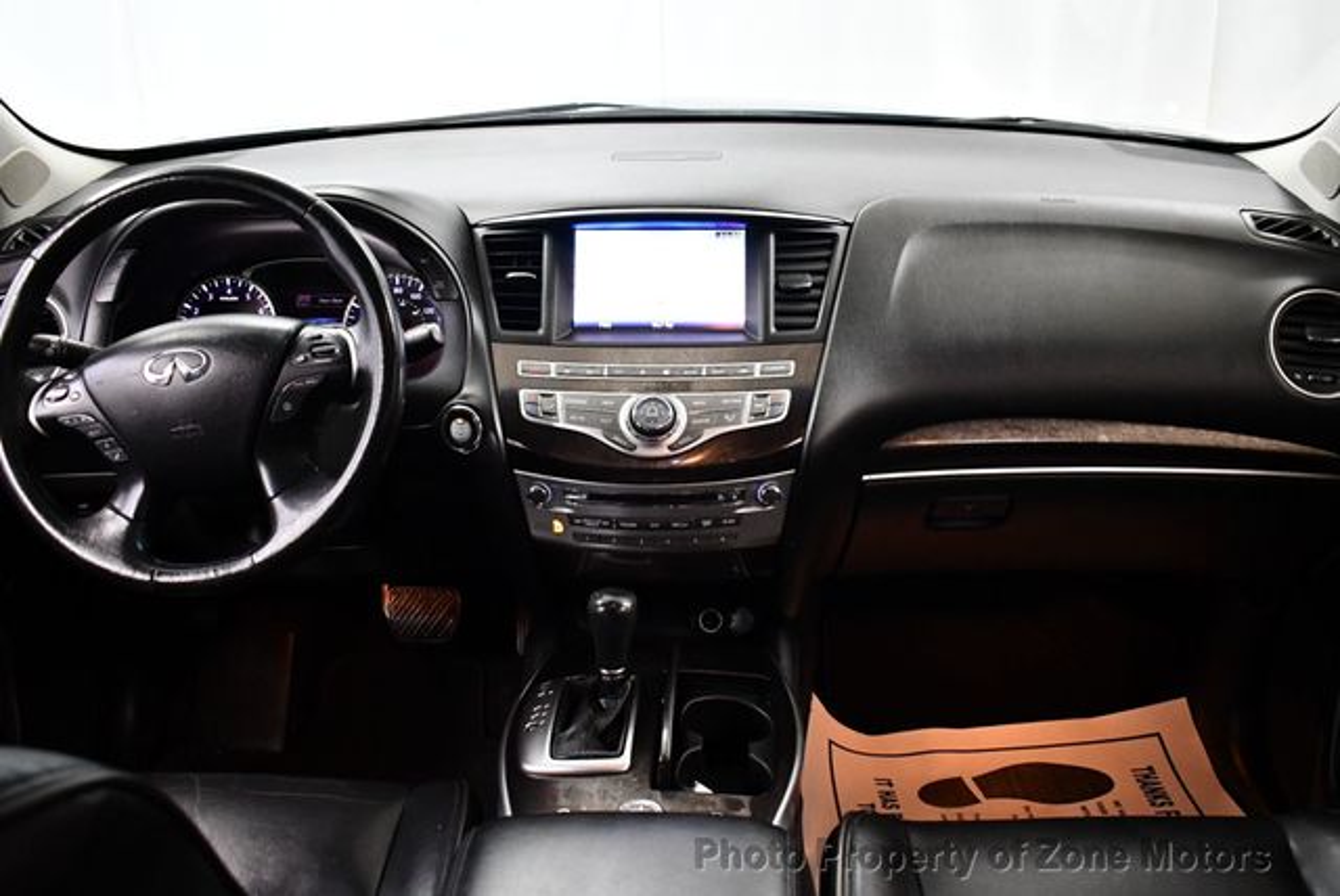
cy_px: 448
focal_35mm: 36
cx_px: 670
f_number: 3.5
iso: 3200
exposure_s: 1/80
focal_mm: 18
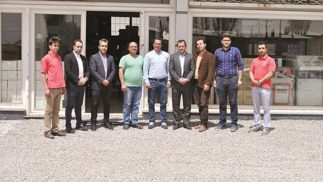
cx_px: 161
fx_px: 437
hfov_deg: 40.6
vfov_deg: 23.5
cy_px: 75
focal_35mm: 51
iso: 100
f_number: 8
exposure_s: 1/250
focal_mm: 32
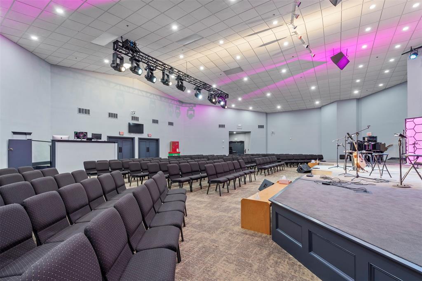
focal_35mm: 16
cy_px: 140
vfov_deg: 73.7
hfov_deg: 96.8
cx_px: 211
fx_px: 187
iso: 160
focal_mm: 16
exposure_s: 1.6
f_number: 9
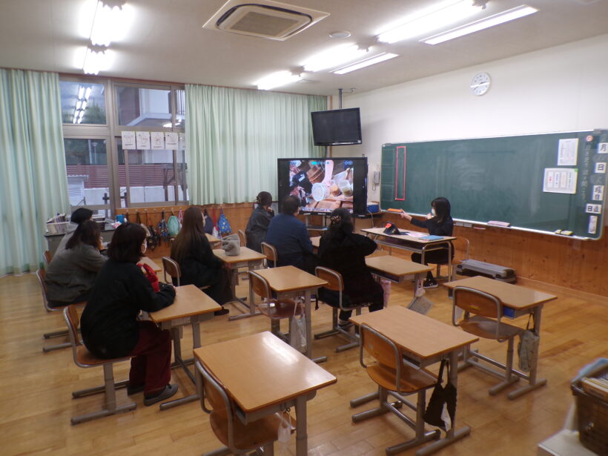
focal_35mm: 24
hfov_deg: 71.6
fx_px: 422
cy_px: 228
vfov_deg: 56.8
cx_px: 304
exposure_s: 1/34
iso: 107
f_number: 3
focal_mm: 4.3
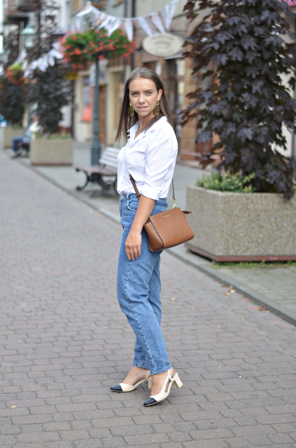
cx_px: 148
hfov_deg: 18.1
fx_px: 929
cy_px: 224
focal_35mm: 75
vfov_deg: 27.0
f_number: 1.8
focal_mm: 50
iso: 100
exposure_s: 1/640
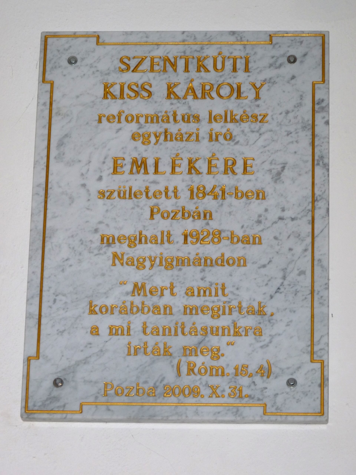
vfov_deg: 12.1
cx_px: 178
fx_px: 2235
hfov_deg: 9.1
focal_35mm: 163
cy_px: 238
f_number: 3.7
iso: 160
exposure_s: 1/100
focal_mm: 29
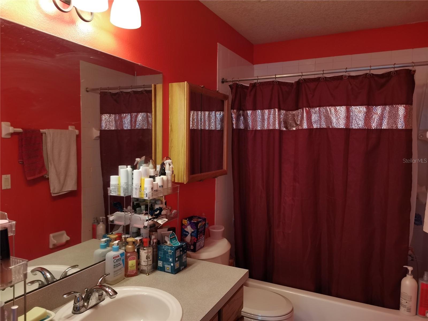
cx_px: 214
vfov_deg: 53.1
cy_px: 160
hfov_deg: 67.3
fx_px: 321
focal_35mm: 26
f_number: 1.8
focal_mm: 4.75
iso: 250
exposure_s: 1/60
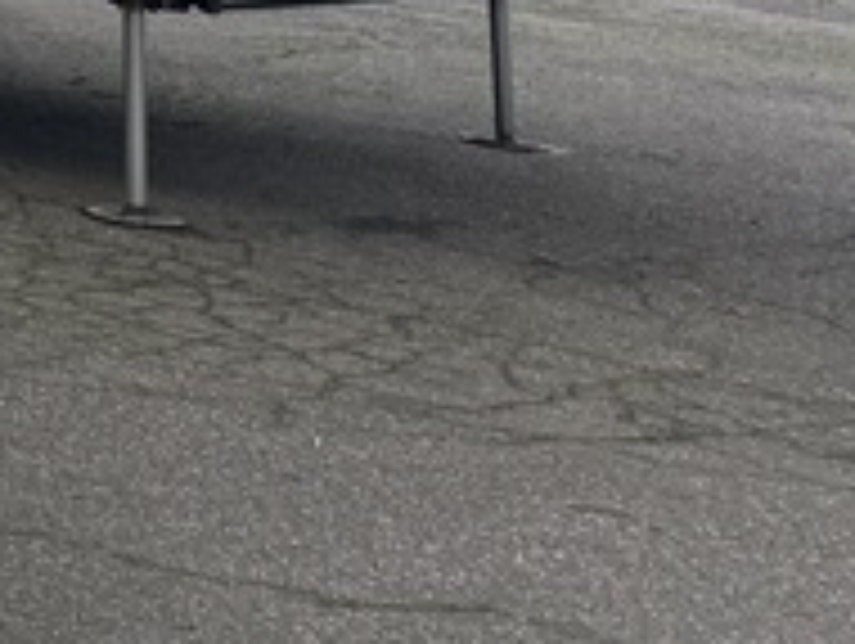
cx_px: -1390
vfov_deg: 10.1
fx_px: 3116
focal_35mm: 126
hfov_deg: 11.7
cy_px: -964
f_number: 1.78
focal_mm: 6.76
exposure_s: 1/356
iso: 80
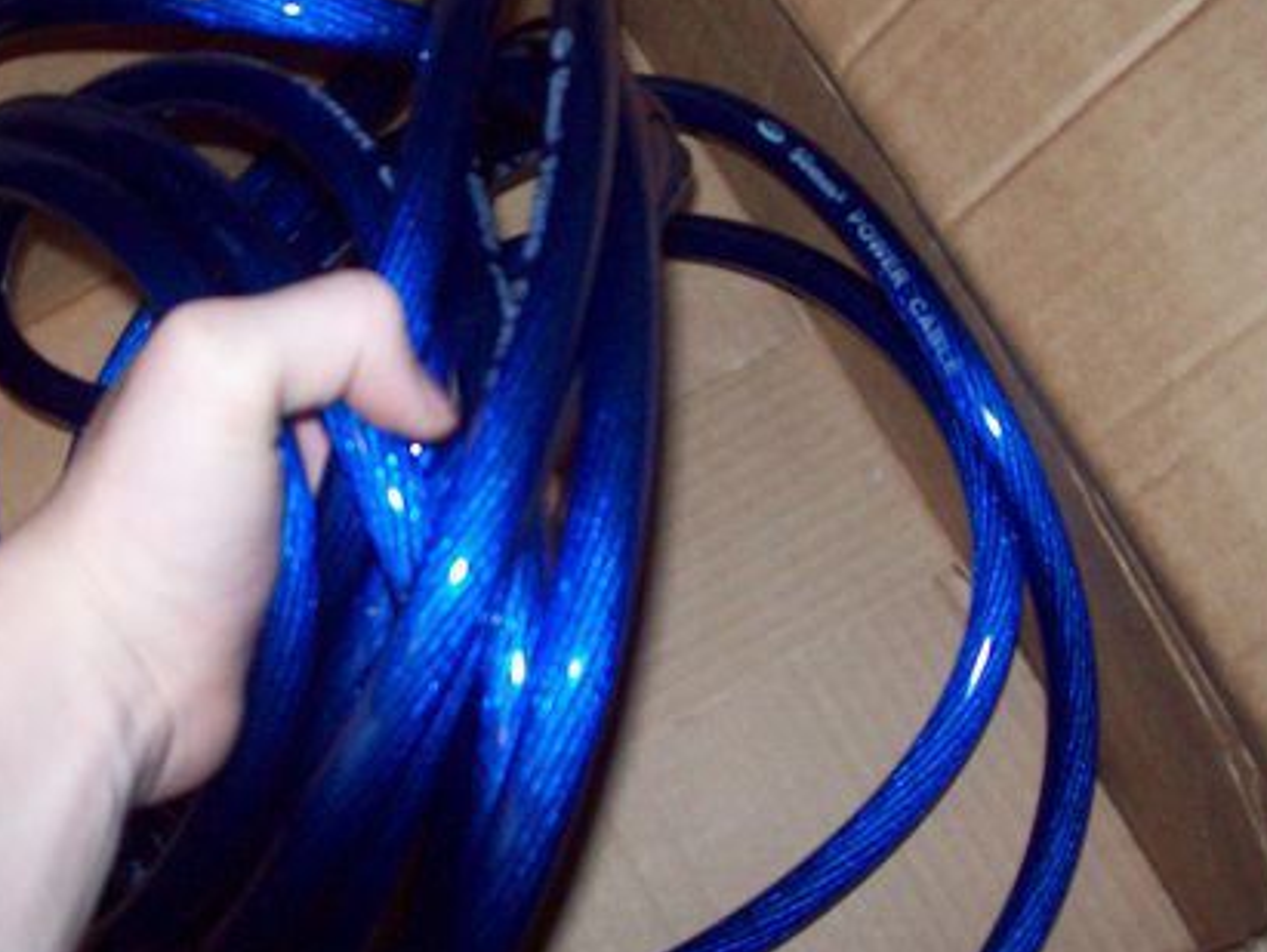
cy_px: 419
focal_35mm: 56
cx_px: 422
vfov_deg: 26.1
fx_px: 2051
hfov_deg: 34.0
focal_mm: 6
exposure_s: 1/64
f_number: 2.7
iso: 200
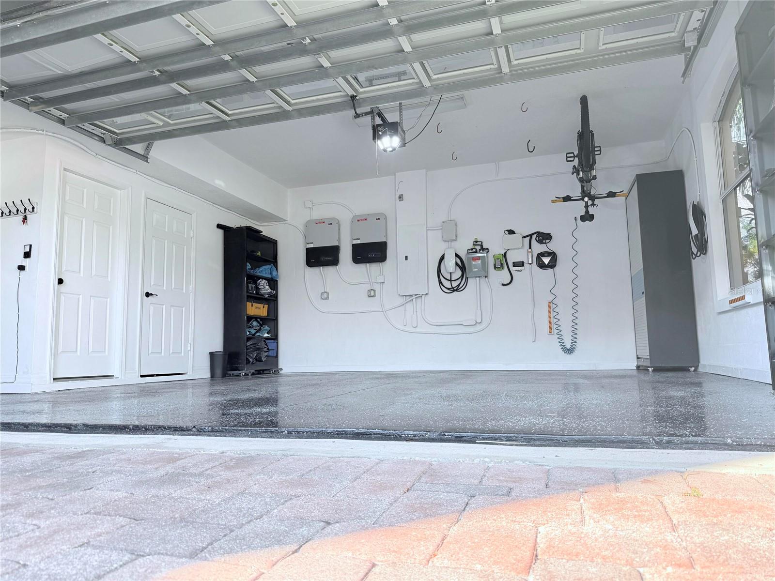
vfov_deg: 56.8
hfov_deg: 71.6
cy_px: 290
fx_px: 537
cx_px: 388
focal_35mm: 24
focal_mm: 6.76
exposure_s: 1/275
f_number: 1.78
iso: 80
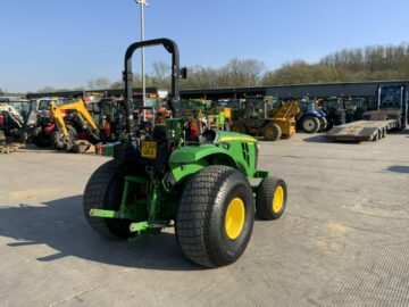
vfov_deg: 48.2
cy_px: 154
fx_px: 343
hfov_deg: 61.7
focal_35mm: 29
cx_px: 204
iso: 16
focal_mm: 3
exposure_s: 1/1144
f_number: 1.8
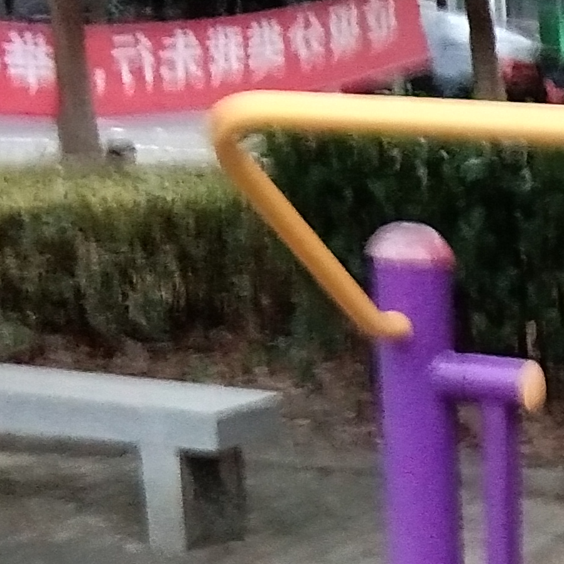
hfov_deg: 12.5
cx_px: 1023
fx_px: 2341
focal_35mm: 127
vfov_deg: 13.2
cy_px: 767
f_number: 2.2
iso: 640
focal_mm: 3.69
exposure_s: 1/20
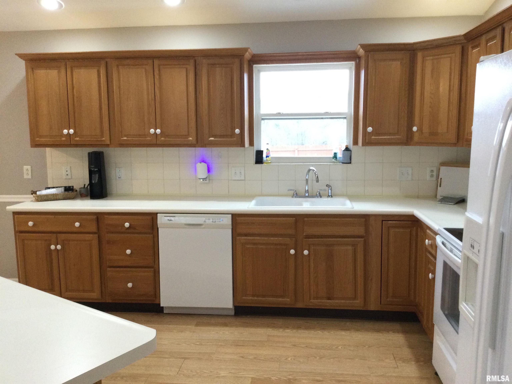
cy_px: 192
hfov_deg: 58.4
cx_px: 256
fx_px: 459
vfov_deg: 45.4
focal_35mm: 31
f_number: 2.4
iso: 125
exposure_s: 1/30
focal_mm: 3.3
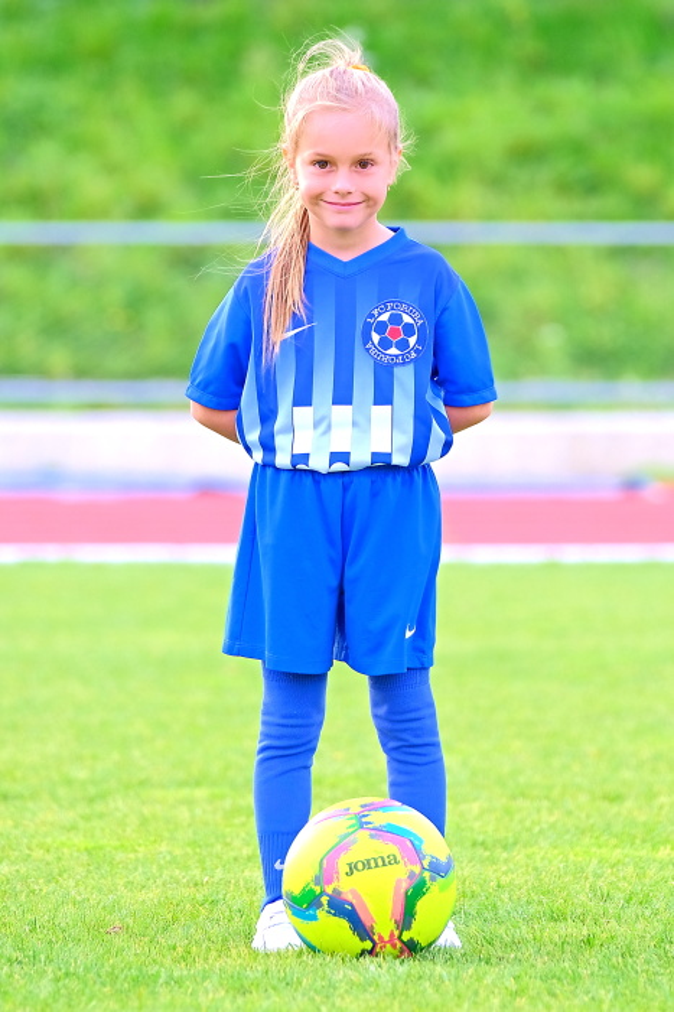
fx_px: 5226
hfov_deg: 7.4
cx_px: 337
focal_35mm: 186
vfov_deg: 11.1
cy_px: 506
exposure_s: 1/320
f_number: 2.8
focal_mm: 124.3
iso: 320
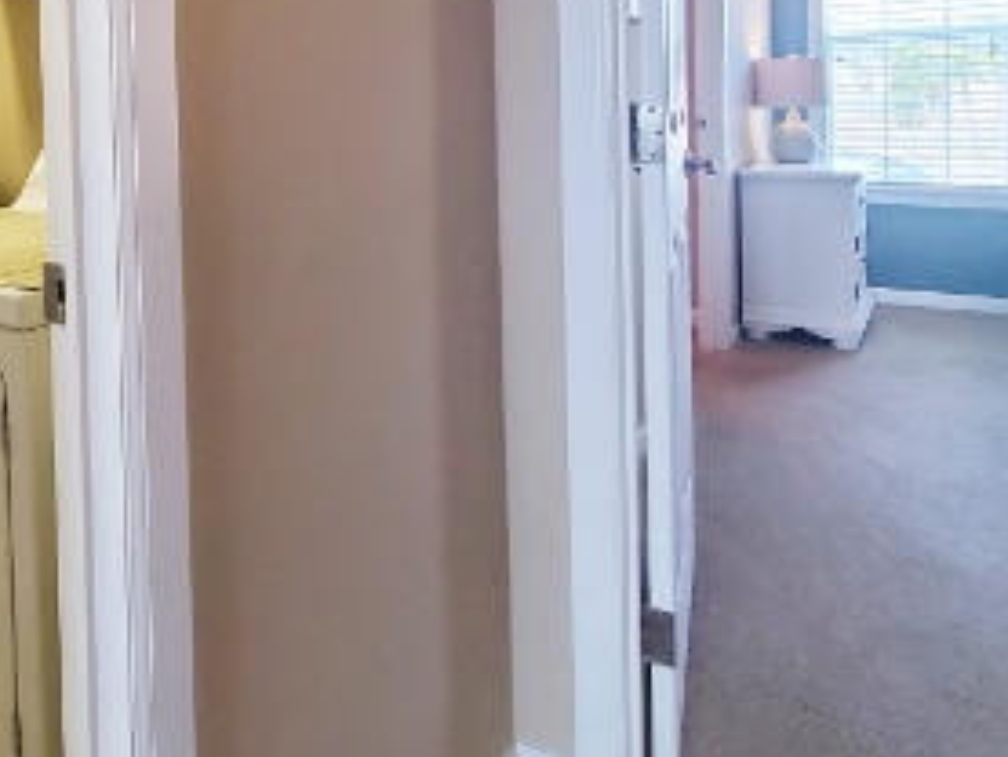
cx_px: 255
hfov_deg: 57.0
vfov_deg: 43.9
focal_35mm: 30
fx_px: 874
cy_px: 120
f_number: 2.2
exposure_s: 1/60
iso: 200
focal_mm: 1.8
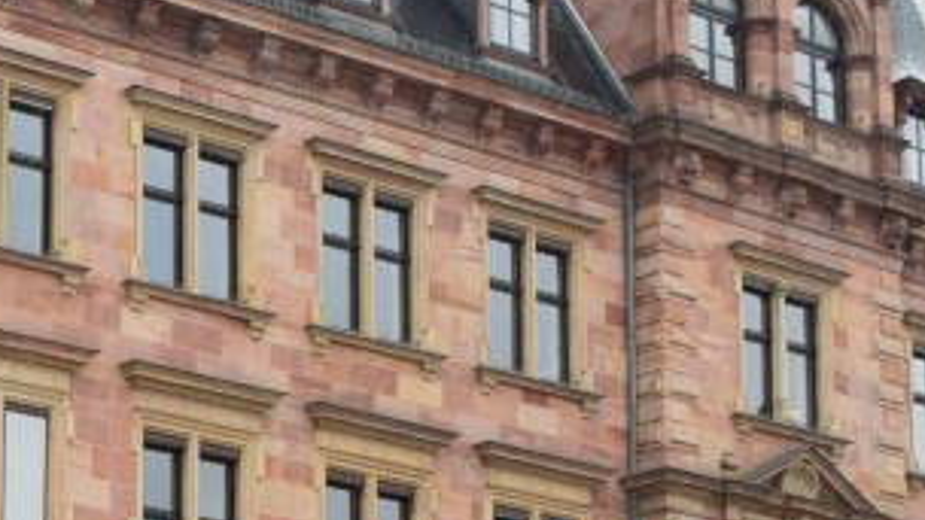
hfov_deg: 16.3
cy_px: 824
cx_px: -386
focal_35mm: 122
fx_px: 2987
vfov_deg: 9.6
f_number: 8
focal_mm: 23
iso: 900
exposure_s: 1/60
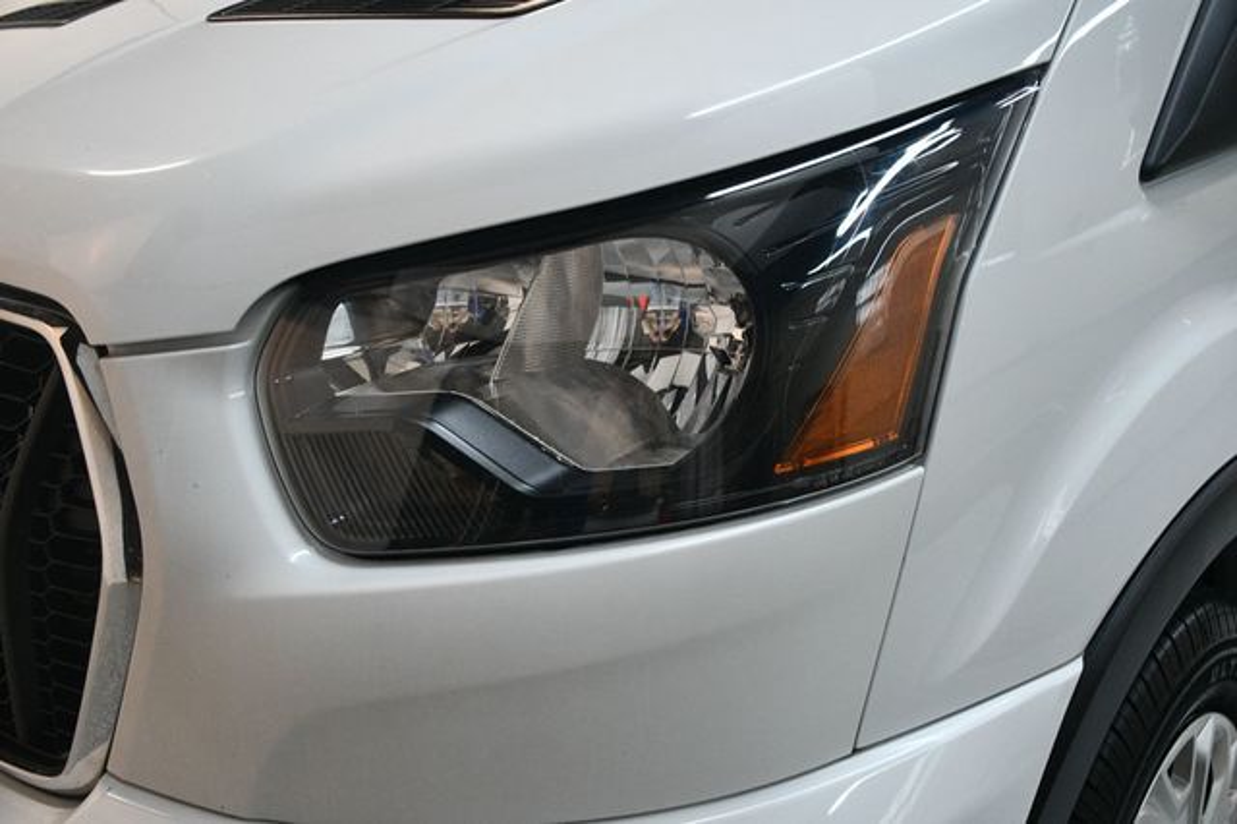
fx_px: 1339
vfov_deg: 34.2
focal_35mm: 39
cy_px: 412
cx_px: 618
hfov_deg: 49.6
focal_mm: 26
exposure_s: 1/125
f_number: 3.8
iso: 1800
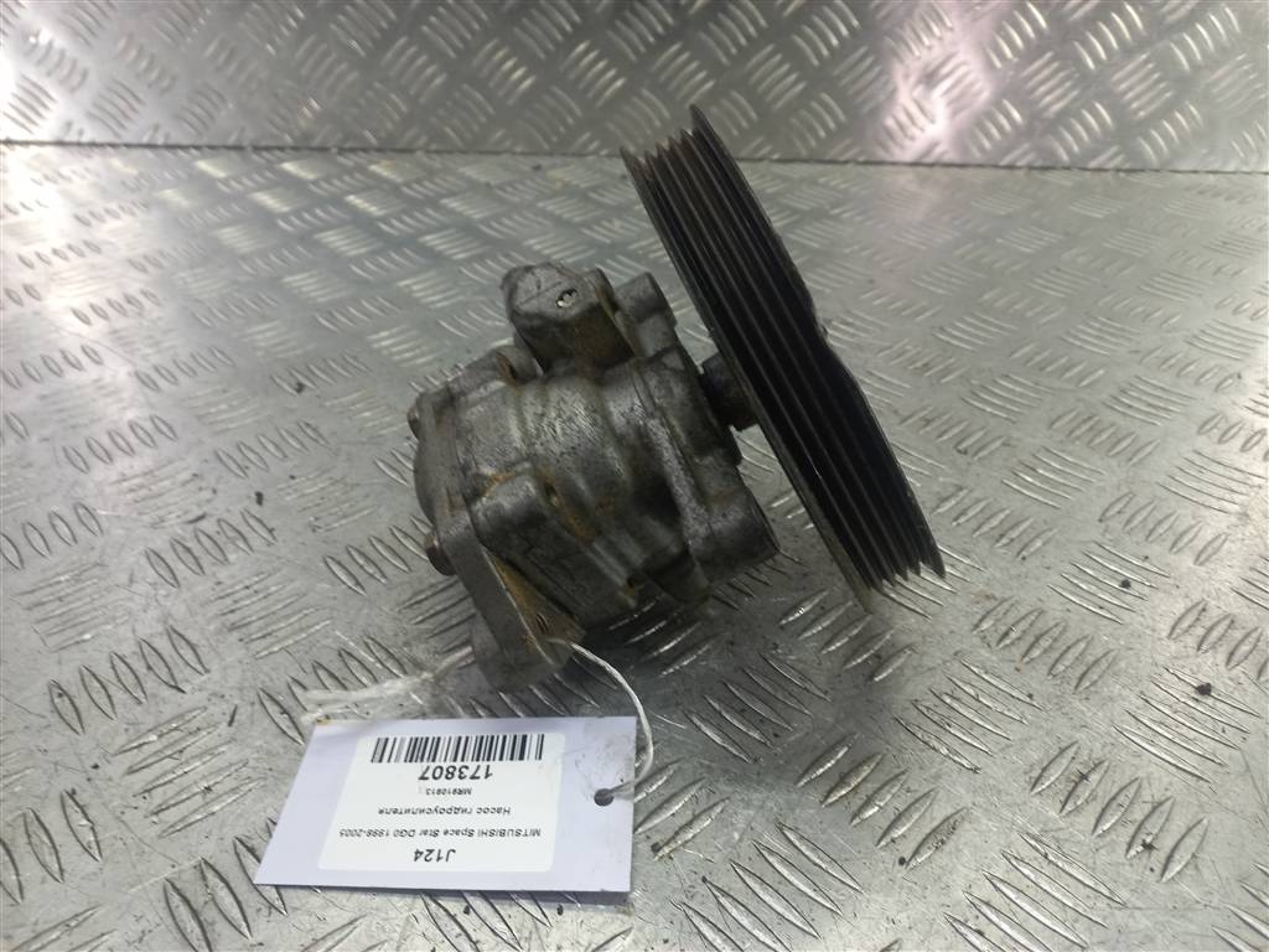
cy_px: 476
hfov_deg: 69.4
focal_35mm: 25
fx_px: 916
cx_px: 634
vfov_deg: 54.9
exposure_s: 1/50
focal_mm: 4.6
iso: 64
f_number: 1.8
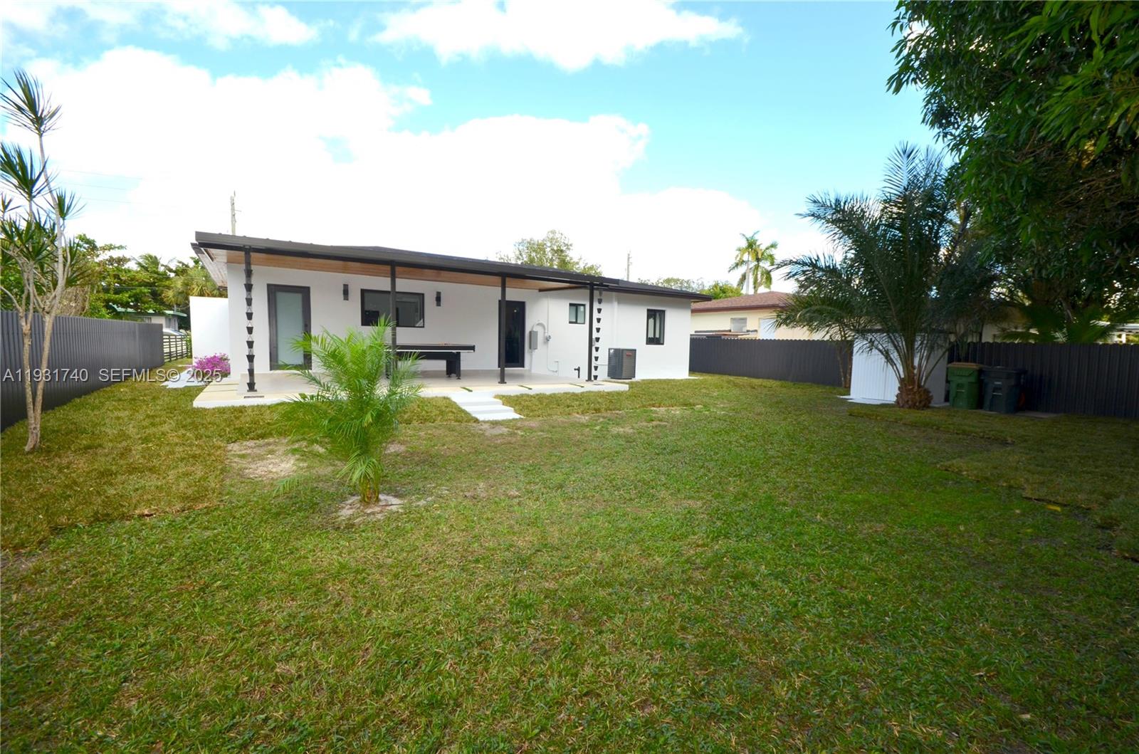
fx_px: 537
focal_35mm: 17
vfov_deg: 70.2
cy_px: 377
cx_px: 570
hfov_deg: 93.4
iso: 200
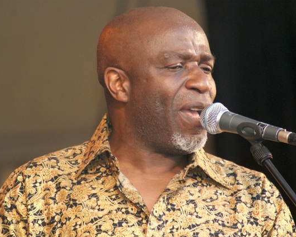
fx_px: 4500
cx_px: 138
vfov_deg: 3.0
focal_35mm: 514
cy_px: 118
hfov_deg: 3.8
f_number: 5.6
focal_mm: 300
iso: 400
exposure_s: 1/125
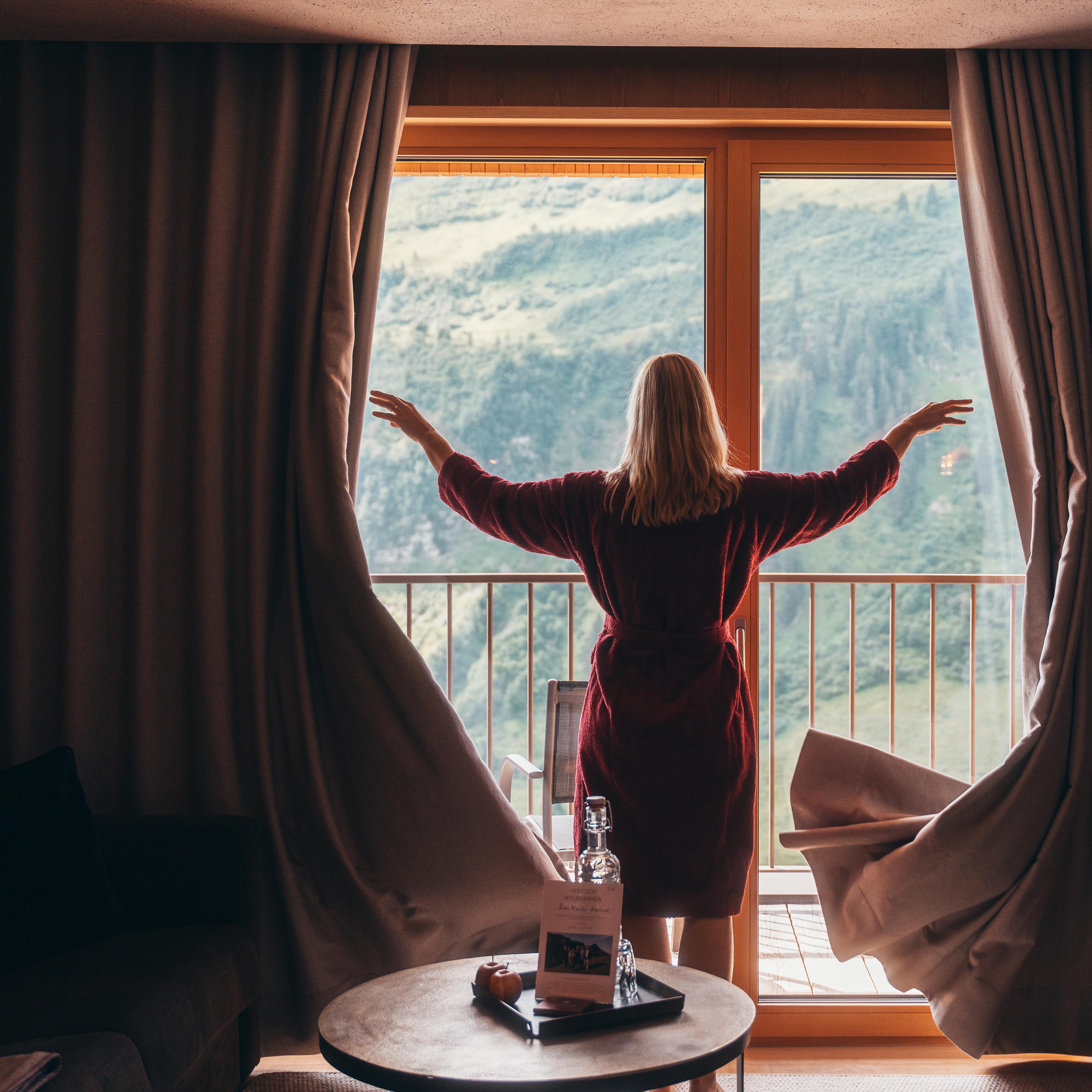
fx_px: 1784
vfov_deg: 34.0
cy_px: 546
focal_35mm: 50
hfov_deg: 33.9
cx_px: 687
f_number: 2.8
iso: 320
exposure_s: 1/500
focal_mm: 35.7
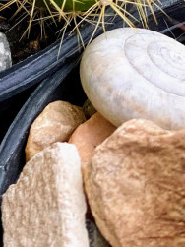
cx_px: 16
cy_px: -29
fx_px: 906
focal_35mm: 127
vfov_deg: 15.1
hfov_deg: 11.6
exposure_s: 1/122
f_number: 2
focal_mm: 6
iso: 80
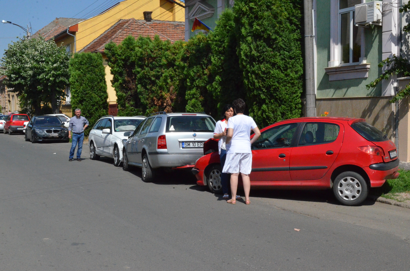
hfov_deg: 41.2
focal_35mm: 48
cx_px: 205
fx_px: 546
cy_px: 136
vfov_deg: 28.0
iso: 4000
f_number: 20
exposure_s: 1/1600
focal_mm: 32
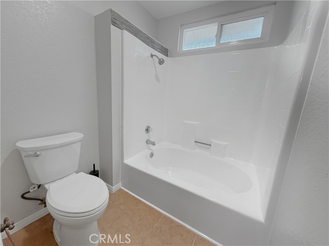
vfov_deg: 85.7
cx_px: 164
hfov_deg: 102.1
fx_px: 133
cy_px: 123
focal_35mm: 14
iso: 160
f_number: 2.2
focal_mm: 2.2
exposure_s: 1/120
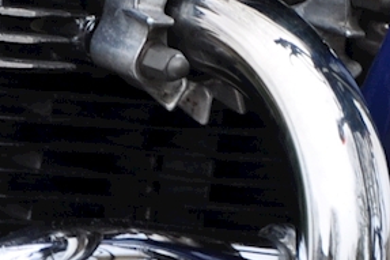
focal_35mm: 1052
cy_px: 167
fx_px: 11393
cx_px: 152
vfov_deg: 1.3
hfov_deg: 2.0
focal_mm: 105
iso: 250
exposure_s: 1/125
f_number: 5.6
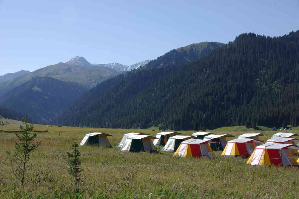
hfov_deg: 34.4
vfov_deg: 23.3
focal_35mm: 58
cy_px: 100
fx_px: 483
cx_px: 150
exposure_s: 1/125
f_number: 11
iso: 100
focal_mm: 38.8
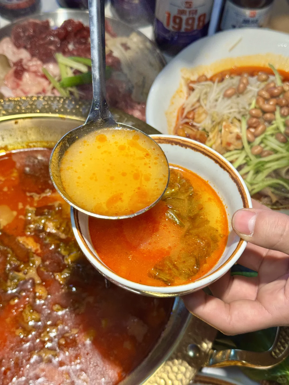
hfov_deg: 30.3
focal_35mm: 48
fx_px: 534
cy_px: 192
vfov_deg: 39.7
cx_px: 144
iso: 64
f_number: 1.78
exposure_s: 1/372
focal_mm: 6.76
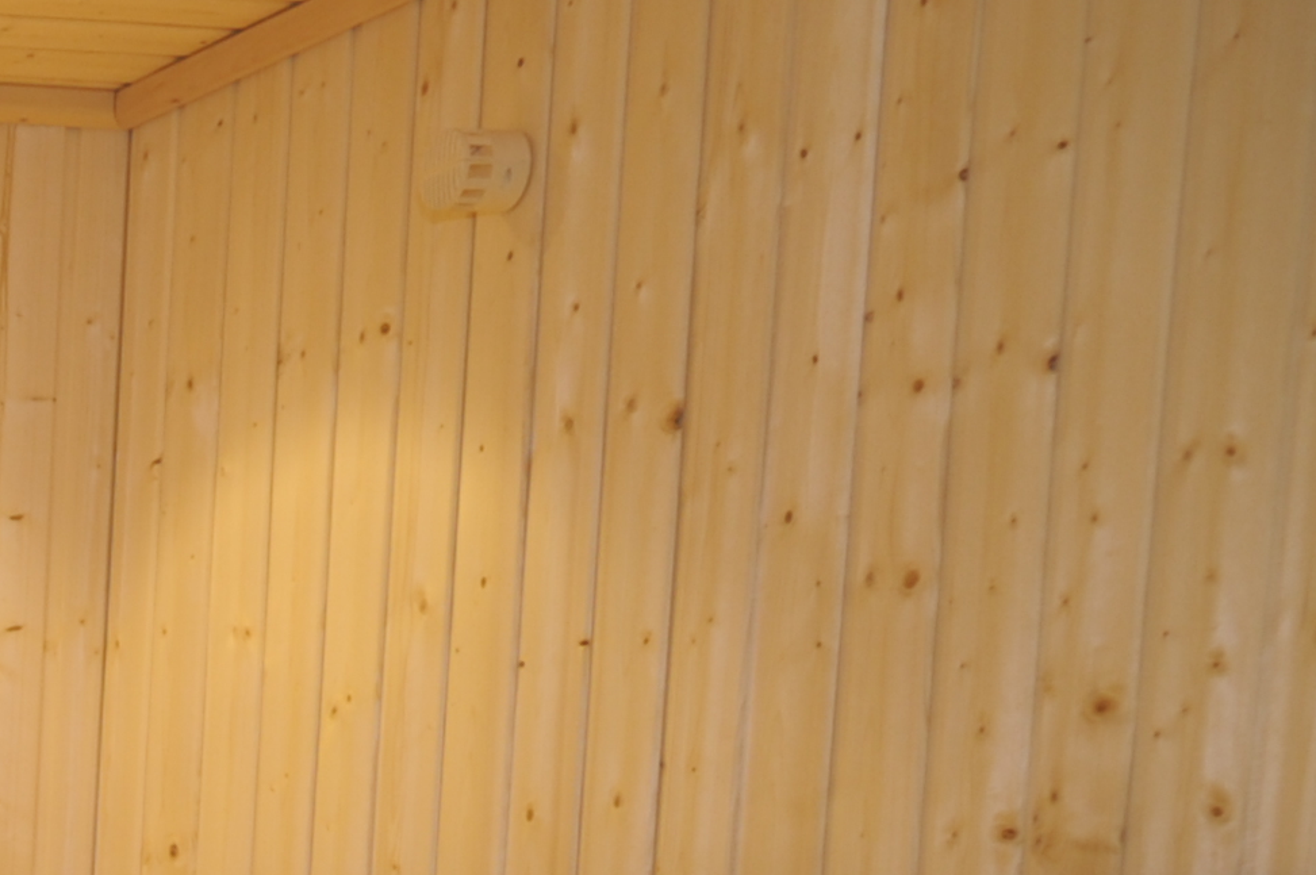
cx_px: -1490
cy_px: 1776
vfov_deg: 11.6
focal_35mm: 105
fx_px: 3835
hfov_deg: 15.0
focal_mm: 24
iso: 500
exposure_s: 1/3
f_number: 7.1
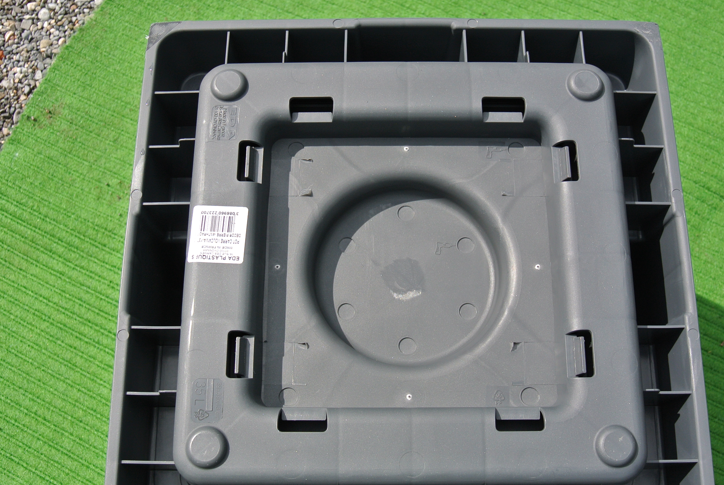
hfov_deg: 51.8
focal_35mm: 37
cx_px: 377
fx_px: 745
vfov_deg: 35.8
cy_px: 305
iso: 100
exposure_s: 1/1000
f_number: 4
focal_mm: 11
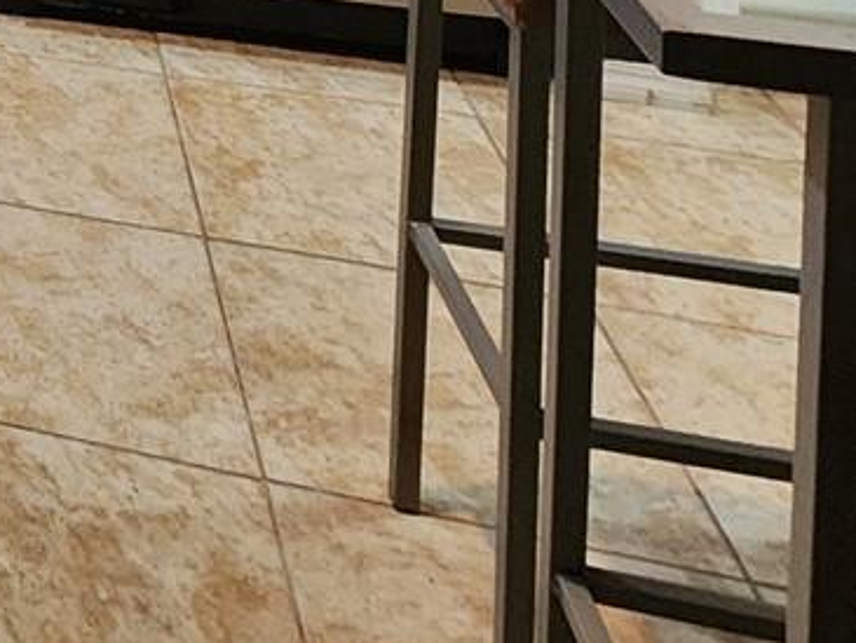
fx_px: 1410
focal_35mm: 57
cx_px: -593
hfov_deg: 23.0
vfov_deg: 18.0
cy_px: -631
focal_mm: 2.2
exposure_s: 1/30
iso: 640
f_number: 2.2
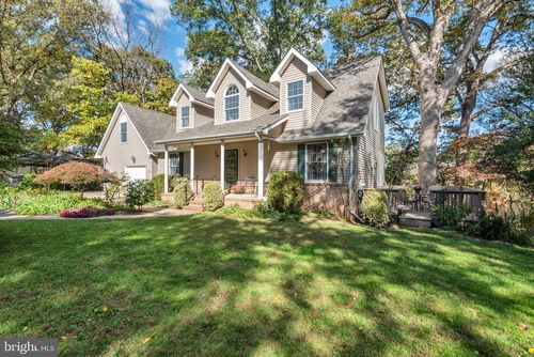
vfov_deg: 73.8
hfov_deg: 96.7
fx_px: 237
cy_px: 178
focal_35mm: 16
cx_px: 267
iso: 160
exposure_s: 1/200
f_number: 9
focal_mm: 16
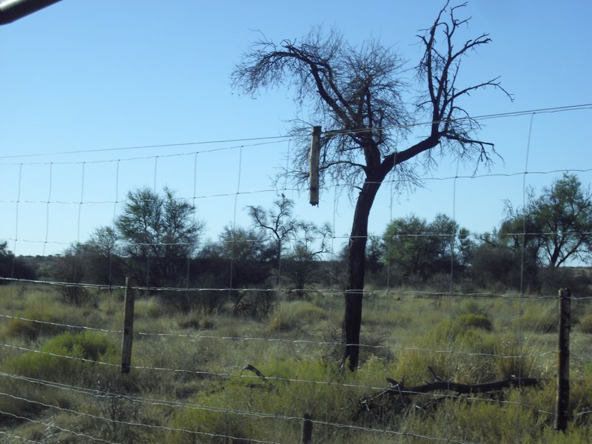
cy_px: 222
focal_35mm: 78
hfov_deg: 25.0
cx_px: 296
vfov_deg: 18.9
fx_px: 1334
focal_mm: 12.8
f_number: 12
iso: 100
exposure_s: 1/125
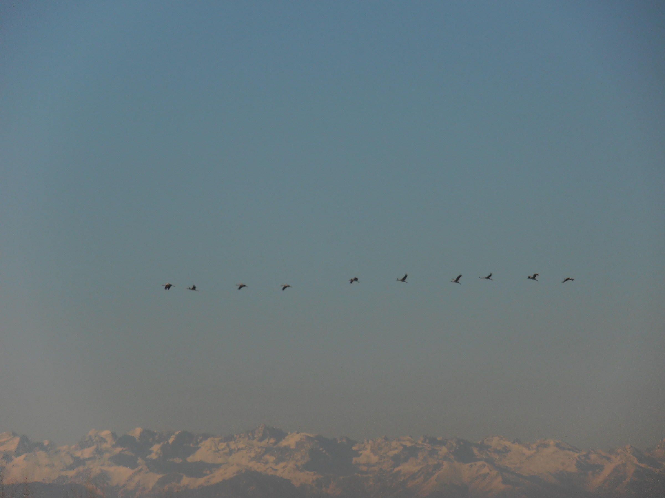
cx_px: 332
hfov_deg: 8.3
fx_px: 4610
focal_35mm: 240
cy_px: 249
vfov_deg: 6.2
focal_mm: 42.54
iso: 100
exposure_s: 1/160
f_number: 15
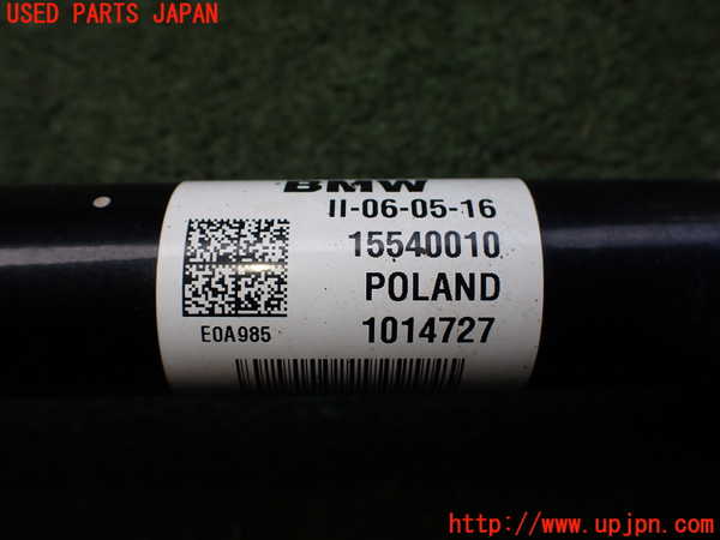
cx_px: 360
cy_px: 270
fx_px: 624
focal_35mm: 30
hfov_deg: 60.0
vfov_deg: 46.8
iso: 100
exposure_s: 1/320
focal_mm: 5.4
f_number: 3.2
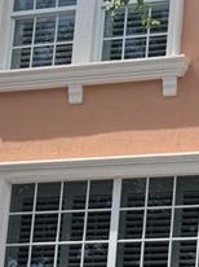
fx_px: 1075
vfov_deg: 13.4
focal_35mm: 140
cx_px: 406
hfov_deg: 9.8
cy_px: 391
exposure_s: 1/2710
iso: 80
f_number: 1.78
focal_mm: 6.76
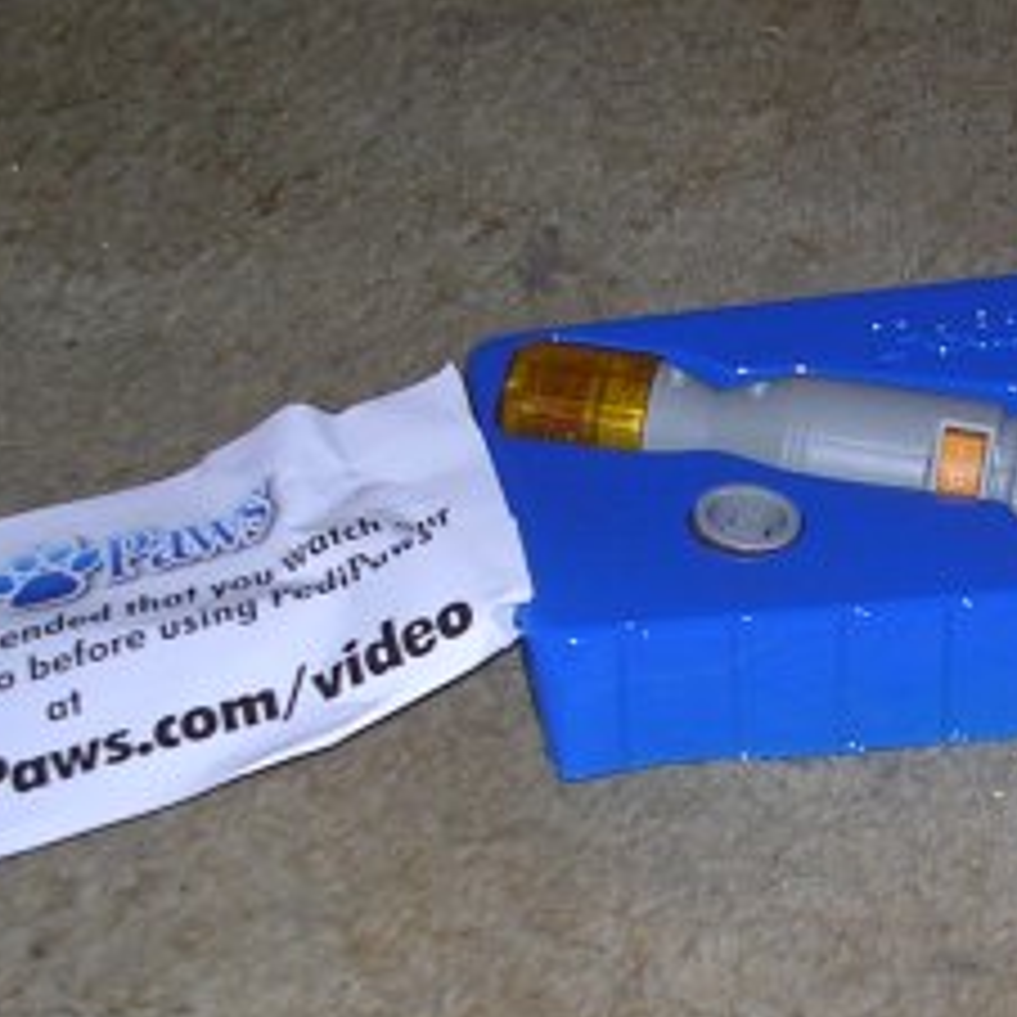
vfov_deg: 18.3
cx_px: 936
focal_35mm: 95
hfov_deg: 18.0
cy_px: 639
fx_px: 3158
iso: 50
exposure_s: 1/60.1
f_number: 2.8
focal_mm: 5.8
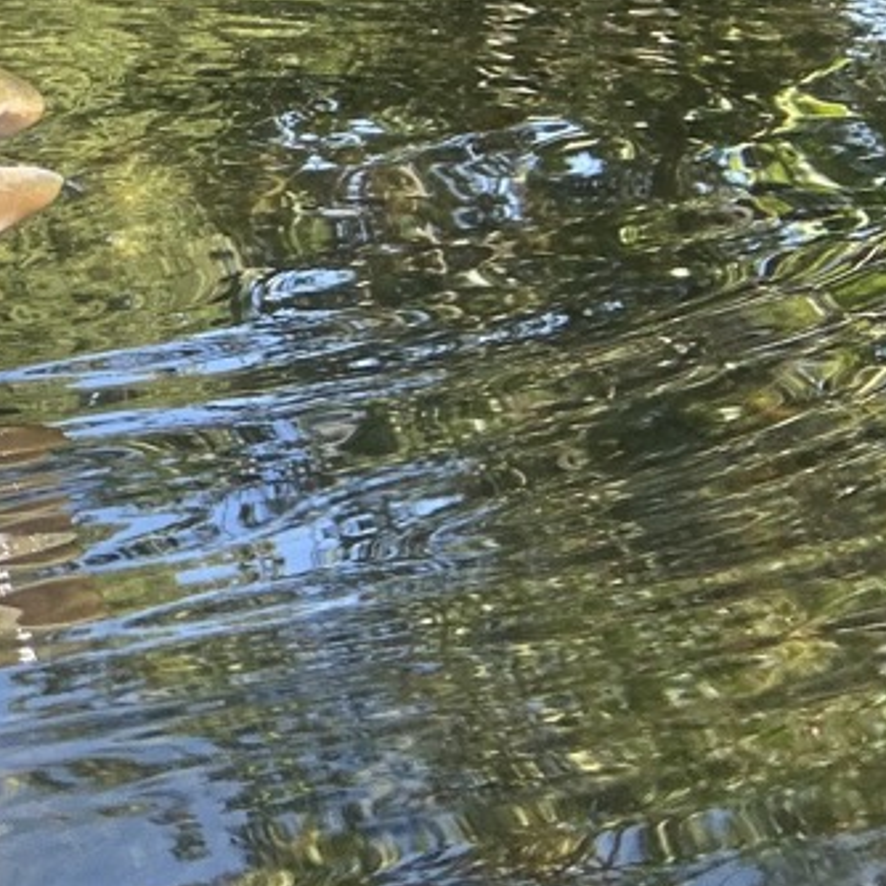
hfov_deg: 17.6
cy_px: -37
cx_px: -745
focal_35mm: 78
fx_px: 2259
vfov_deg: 21.3
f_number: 1.9
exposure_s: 1/266
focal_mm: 2.69
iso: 25
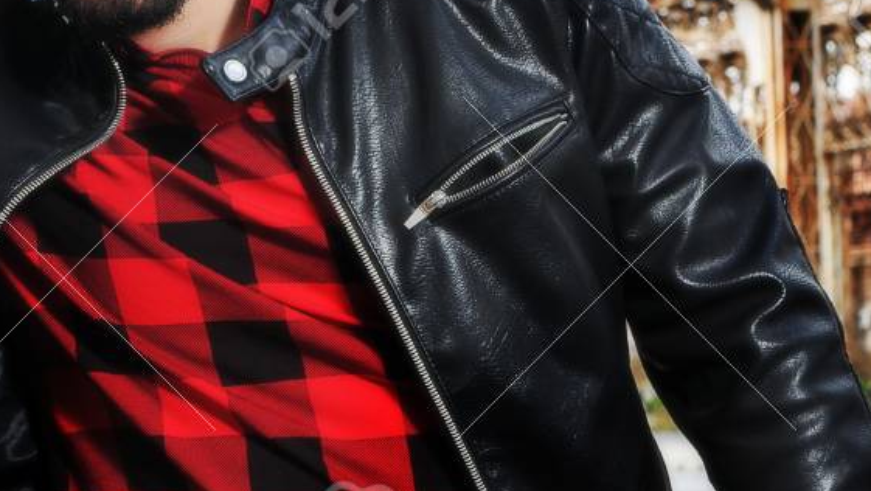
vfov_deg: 9.5
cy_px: 266
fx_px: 2939
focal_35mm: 127
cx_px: 290
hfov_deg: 16.8
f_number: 5.6
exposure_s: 1/250
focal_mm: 35
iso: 200
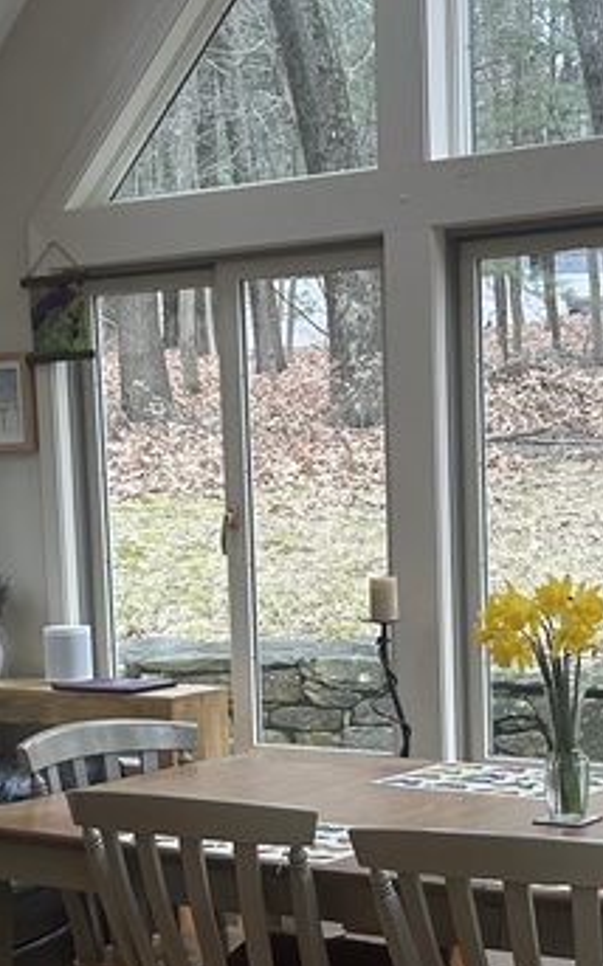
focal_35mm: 76
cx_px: 310
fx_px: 2001
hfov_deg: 17.1
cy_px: 713
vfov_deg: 26.8
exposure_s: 1/120
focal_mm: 6.86
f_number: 1.78
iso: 125
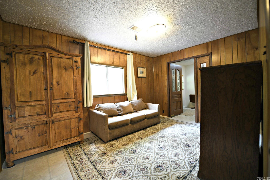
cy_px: 90
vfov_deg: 77.3
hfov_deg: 100.4
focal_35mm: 15
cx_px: 135
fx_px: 112
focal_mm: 15
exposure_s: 1/15
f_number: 2.8
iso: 640
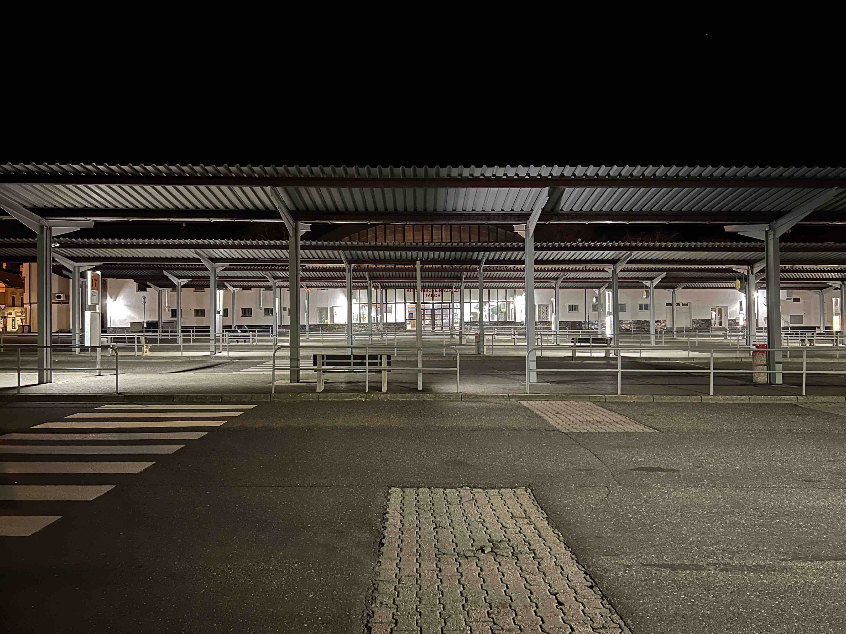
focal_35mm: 26
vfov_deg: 53.1
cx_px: 423
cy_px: 317
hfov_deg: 67.3
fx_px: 635
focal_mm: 5.7
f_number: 1.5
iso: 800
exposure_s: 1/9
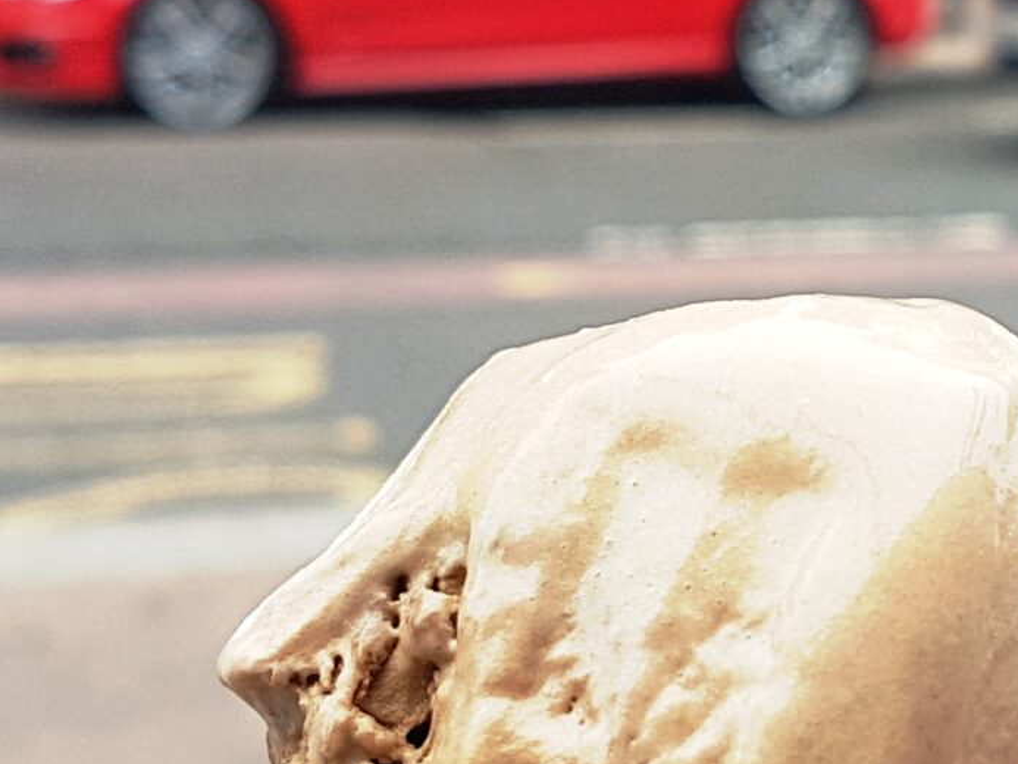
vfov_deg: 15.4
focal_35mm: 96
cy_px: 382
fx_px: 2824
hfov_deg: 20.1
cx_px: 868
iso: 40
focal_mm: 4.2
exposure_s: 1/141
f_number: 1.7
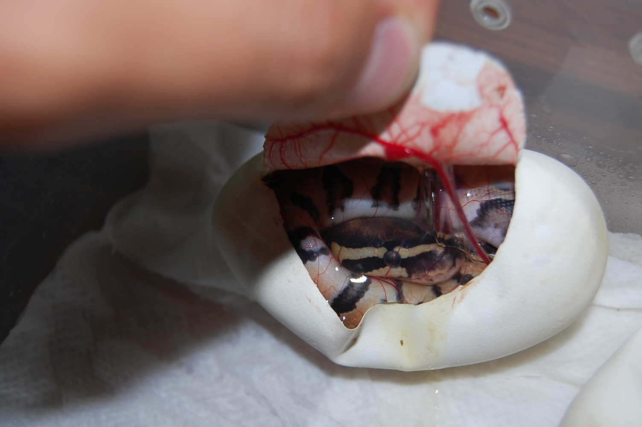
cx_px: 321
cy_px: 214
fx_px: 829
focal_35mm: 46
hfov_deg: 42.4
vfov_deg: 28.9
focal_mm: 31
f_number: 4.5
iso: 220
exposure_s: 1/60
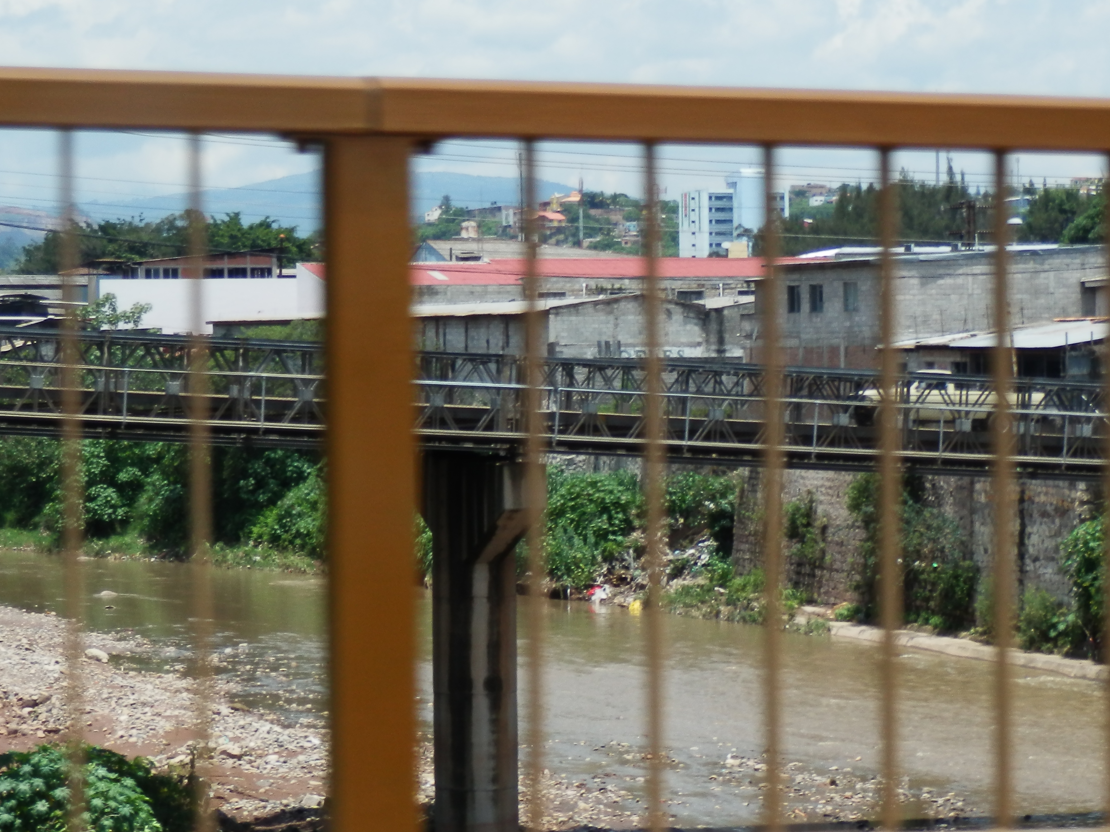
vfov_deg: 12.4
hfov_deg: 16.6
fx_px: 3816
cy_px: 443
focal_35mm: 119
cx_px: 597
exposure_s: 1/400
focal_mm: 14.4
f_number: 4.6
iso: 80
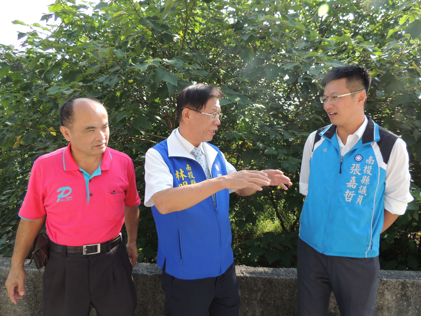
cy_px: 158
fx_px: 292
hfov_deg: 71.6
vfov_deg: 56.8
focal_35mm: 24
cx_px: 210
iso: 100
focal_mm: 4.3
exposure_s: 1/320
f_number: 3
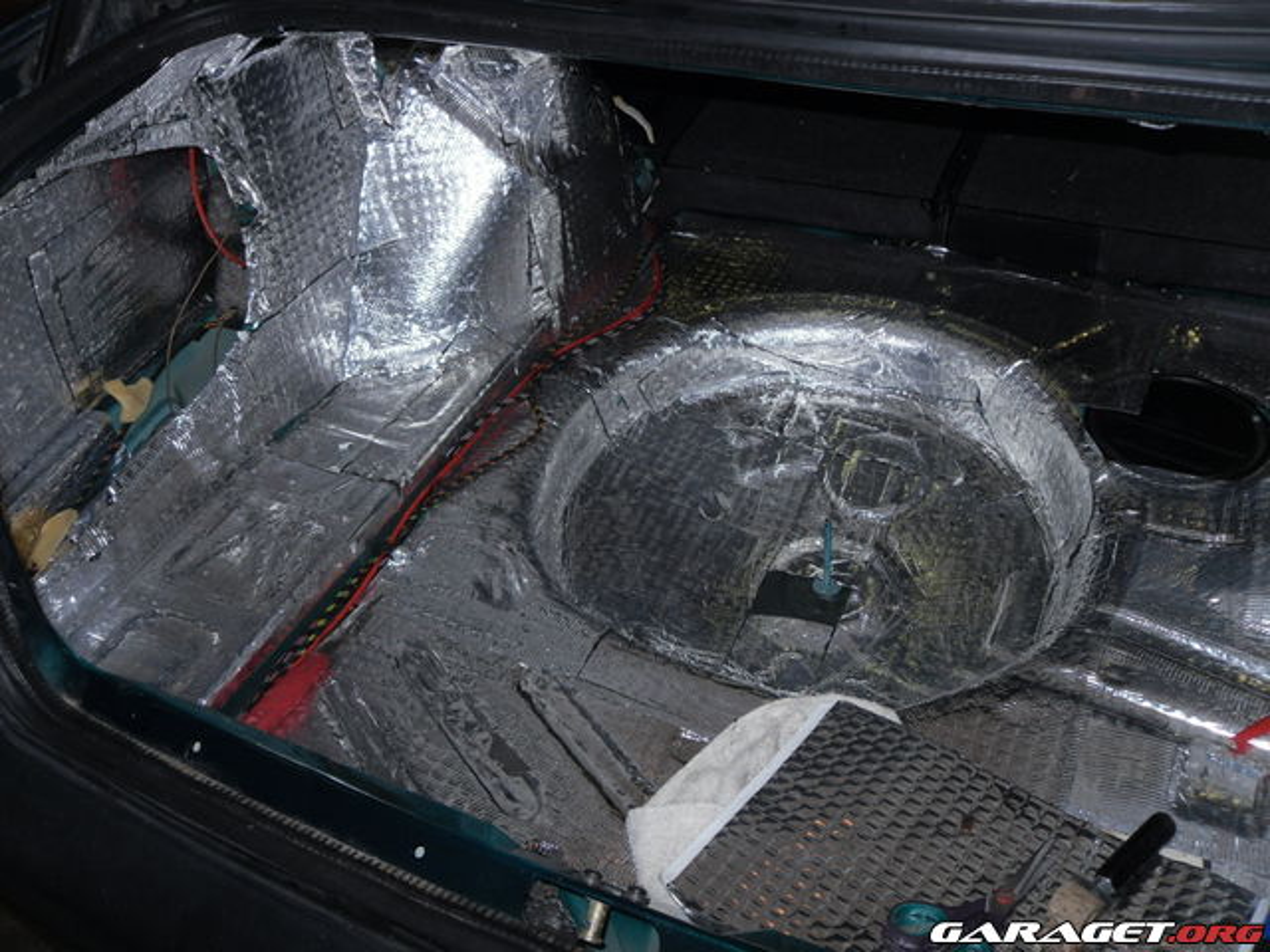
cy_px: 476
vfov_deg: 40.7
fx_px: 1284
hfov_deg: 52.6
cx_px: 635
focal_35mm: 35
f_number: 3.5
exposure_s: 1/45
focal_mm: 6.3
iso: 80
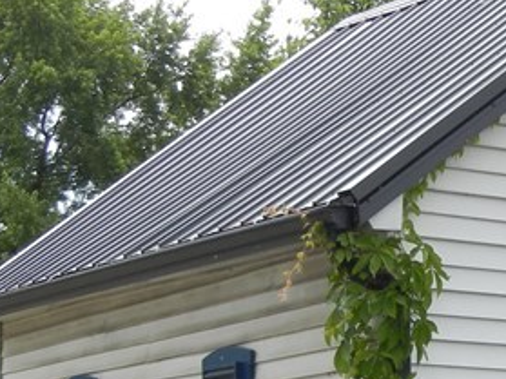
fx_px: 2089
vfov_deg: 10.2
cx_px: 539
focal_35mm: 143
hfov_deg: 13.6
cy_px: 433
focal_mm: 7.1
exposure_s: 1/236
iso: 160
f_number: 7.4
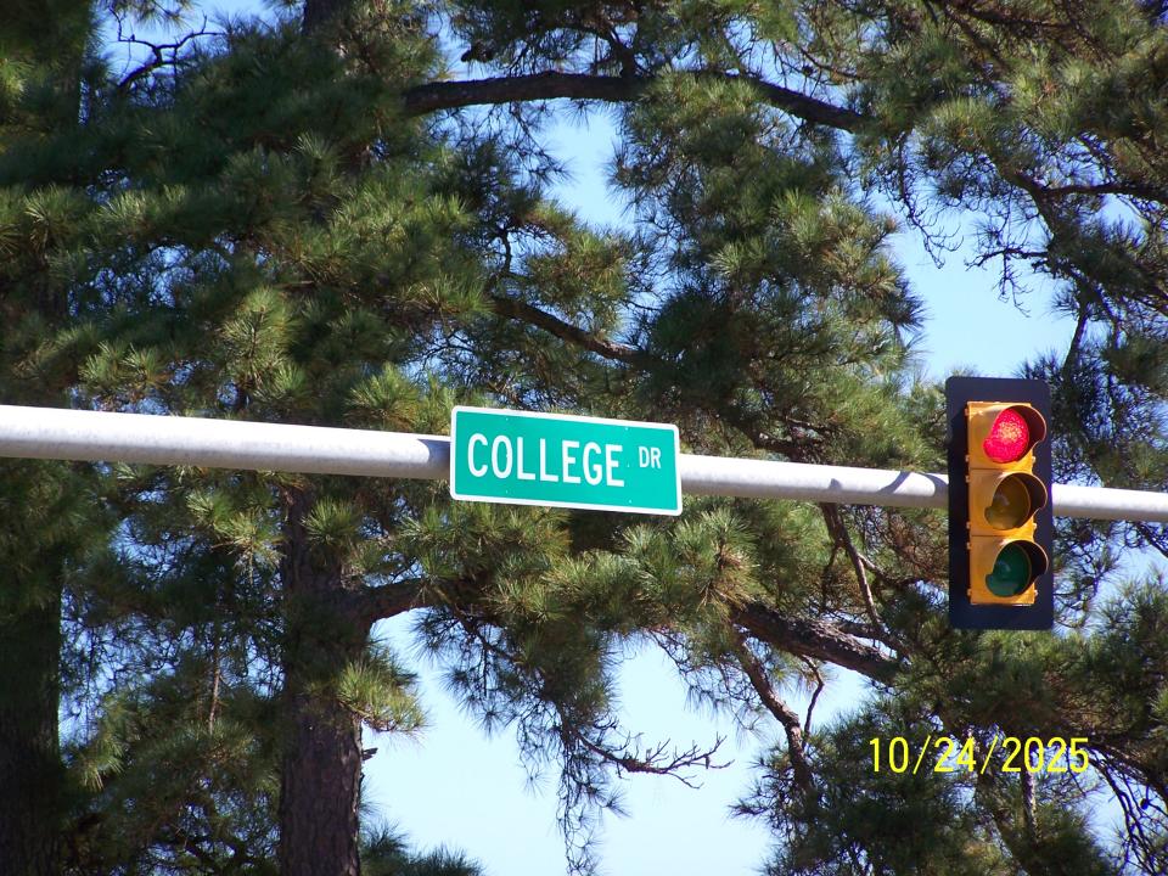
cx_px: 584
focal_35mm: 209
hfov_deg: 9.5
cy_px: 438
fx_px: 7052
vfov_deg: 7.1
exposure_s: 1/320
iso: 64
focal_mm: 34.6
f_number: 3.3
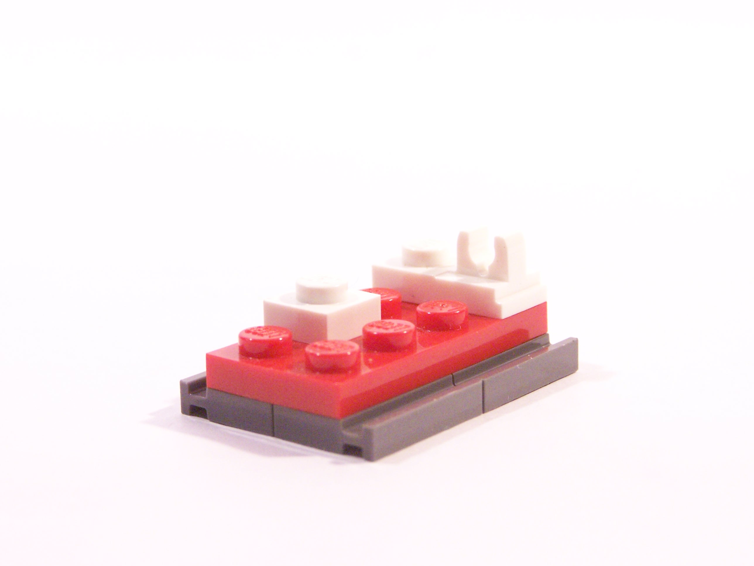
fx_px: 1786
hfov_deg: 23.8
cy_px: 283
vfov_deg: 18.0
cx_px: 377
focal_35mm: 82
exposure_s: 1/30
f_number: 3.6
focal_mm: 13.7
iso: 400
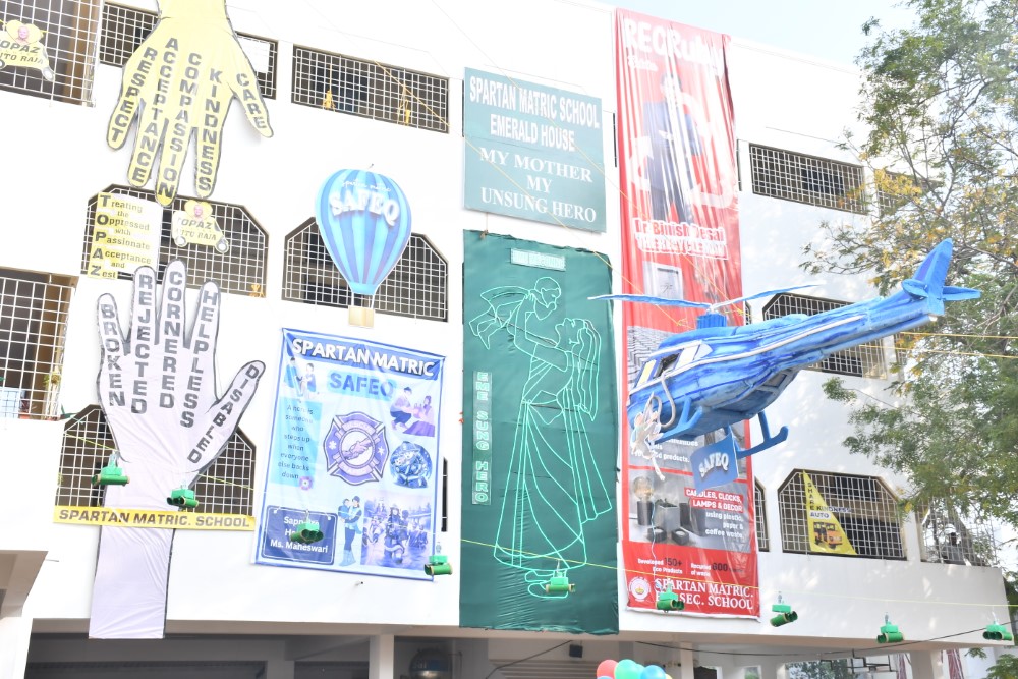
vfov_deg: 33.4
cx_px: 509
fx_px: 1131
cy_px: 340
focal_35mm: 40
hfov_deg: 48.5
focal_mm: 27
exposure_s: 1/160
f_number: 9
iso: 320
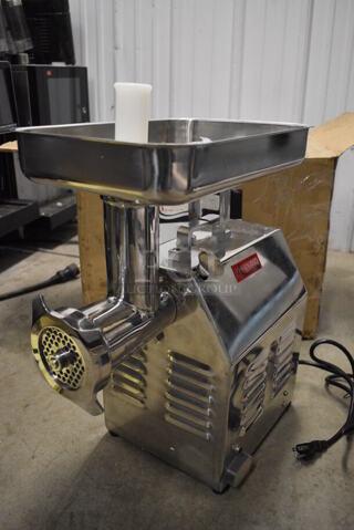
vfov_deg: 61.9
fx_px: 442
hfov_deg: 43.7
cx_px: 177
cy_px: 265
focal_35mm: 30
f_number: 3.5
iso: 2200
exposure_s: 1/125
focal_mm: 20
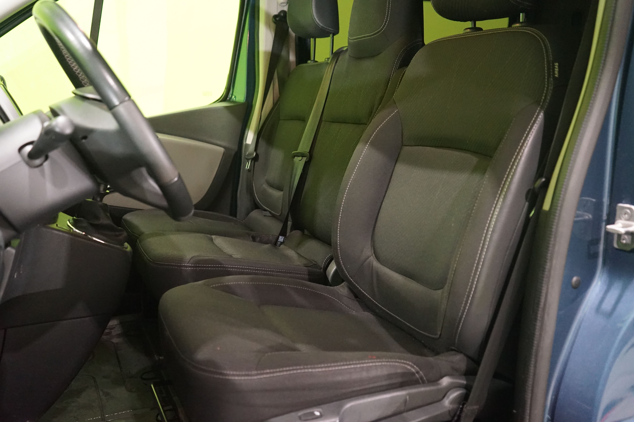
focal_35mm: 34
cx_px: 317
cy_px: 211
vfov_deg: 38.9
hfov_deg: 55.8
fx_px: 599
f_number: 4
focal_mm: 34
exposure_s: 1/50
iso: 6400
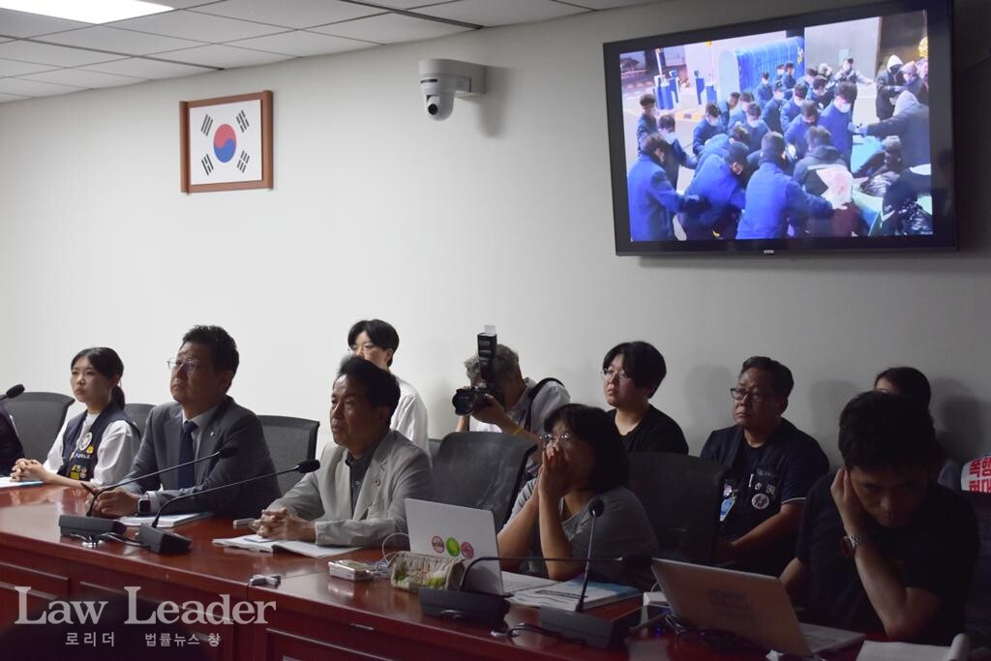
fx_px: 1445
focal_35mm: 52
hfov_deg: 37.8
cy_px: 330
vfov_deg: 25.8
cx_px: 496
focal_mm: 35
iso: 800
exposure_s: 1/125
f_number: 4.5
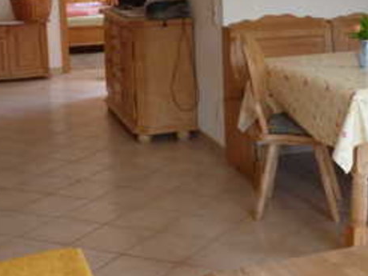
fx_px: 776
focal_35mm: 73
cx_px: 240
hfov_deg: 26.6
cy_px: 30
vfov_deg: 19.8
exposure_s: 1/60
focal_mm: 5
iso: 250
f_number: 3.1
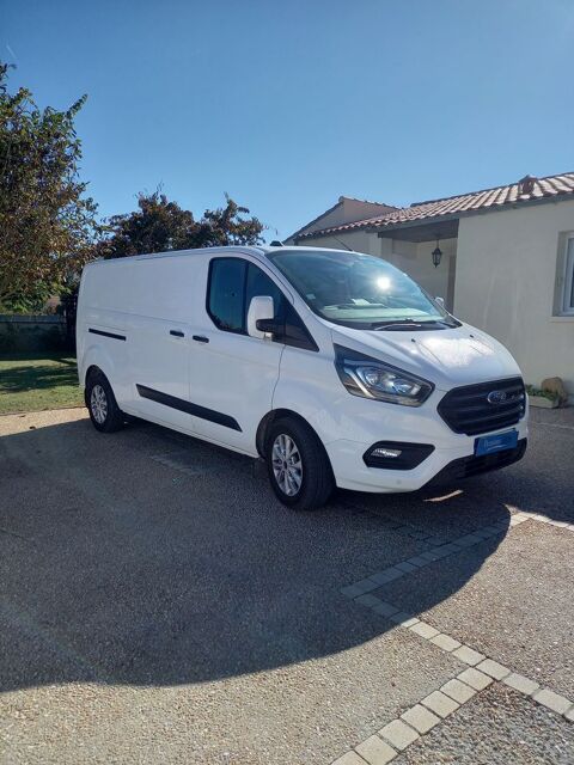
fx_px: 553
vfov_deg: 69.4
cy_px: 382
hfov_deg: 54.9
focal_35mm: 25
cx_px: 287
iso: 50
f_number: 1.8
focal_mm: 4.65
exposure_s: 1/1142
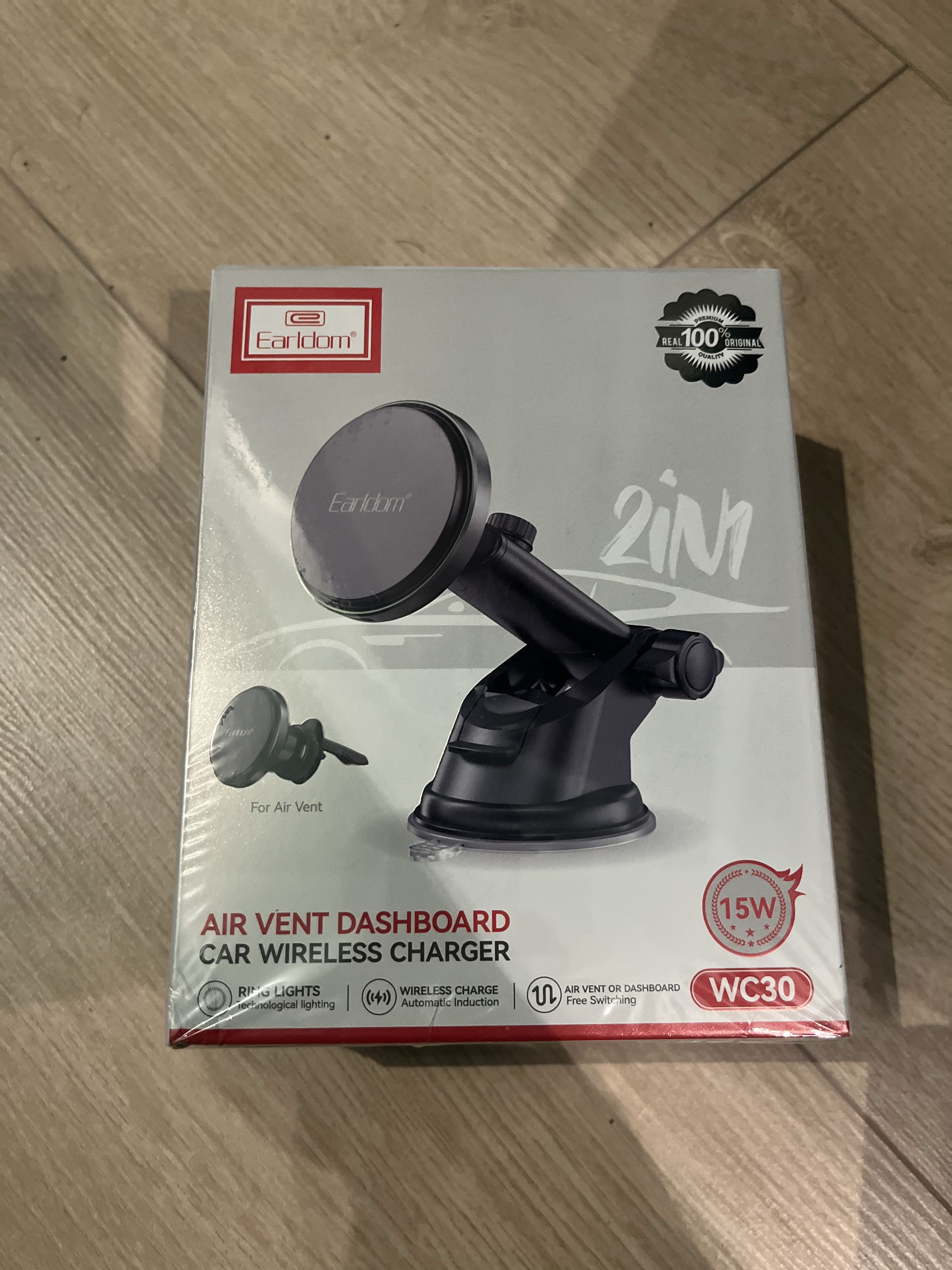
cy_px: 635
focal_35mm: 26
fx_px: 953
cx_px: 476
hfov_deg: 53.1
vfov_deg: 67.3
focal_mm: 5.1
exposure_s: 1/33
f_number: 1.6
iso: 500
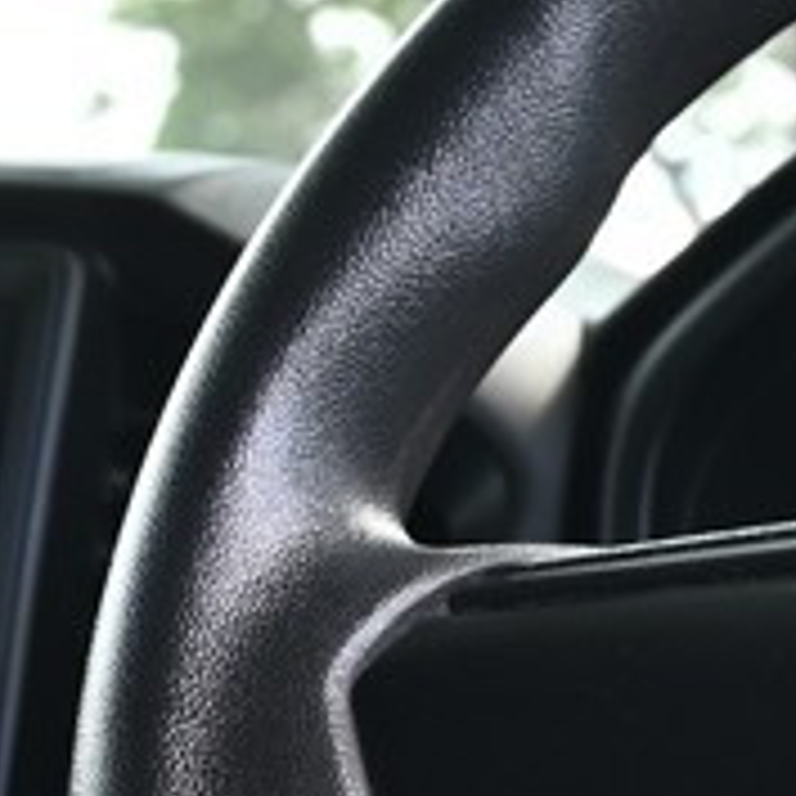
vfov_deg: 13.3
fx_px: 3304
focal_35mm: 127
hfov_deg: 12.5
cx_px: 1466
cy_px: 1039
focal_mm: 24
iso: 280
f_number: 5.6
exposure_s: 1/30
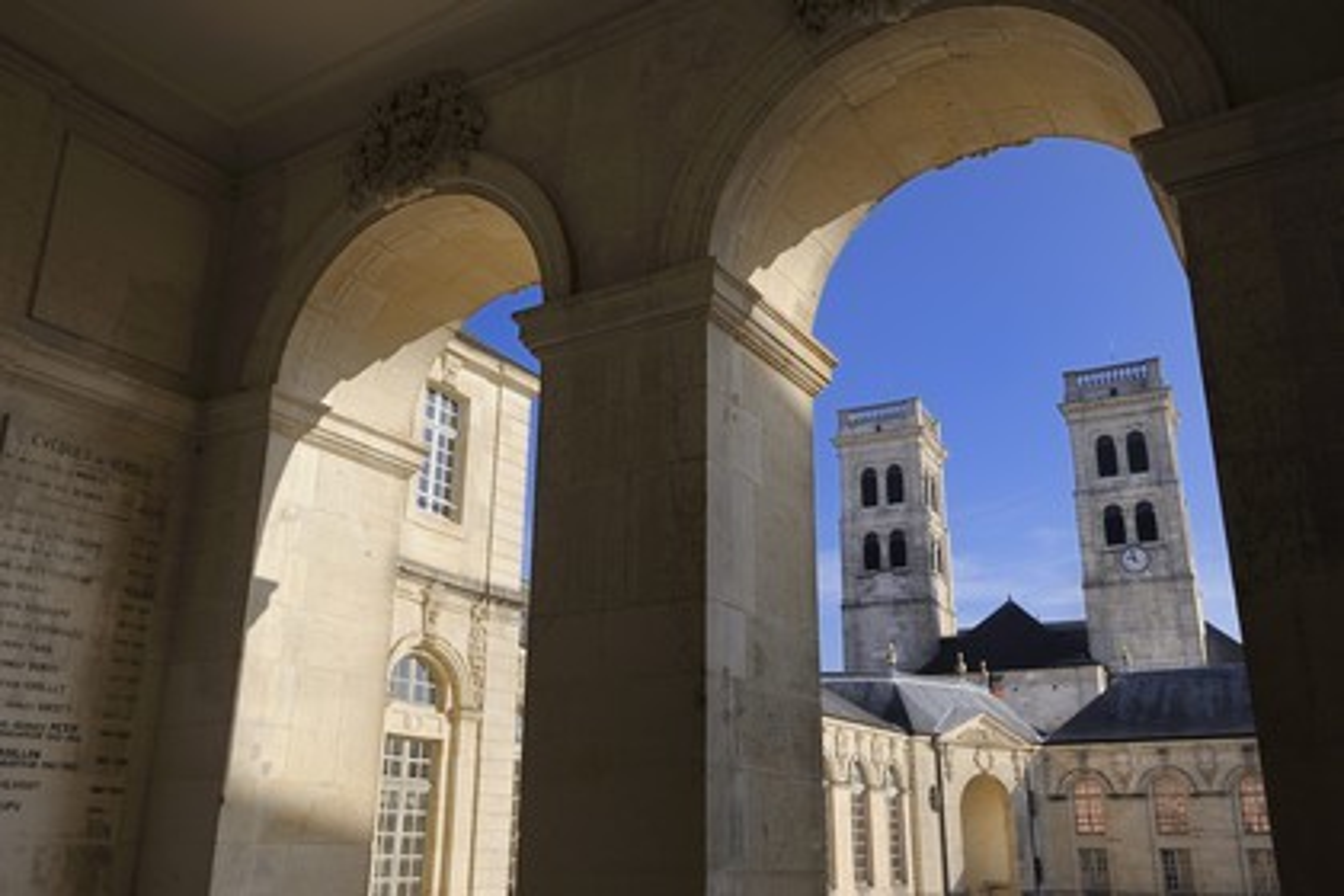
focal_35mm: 32
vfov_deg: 41.1
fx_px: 1195
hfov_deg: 58.7
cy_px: 448
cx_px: 672
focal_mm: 32
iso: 200
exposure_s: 1/200
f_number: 11
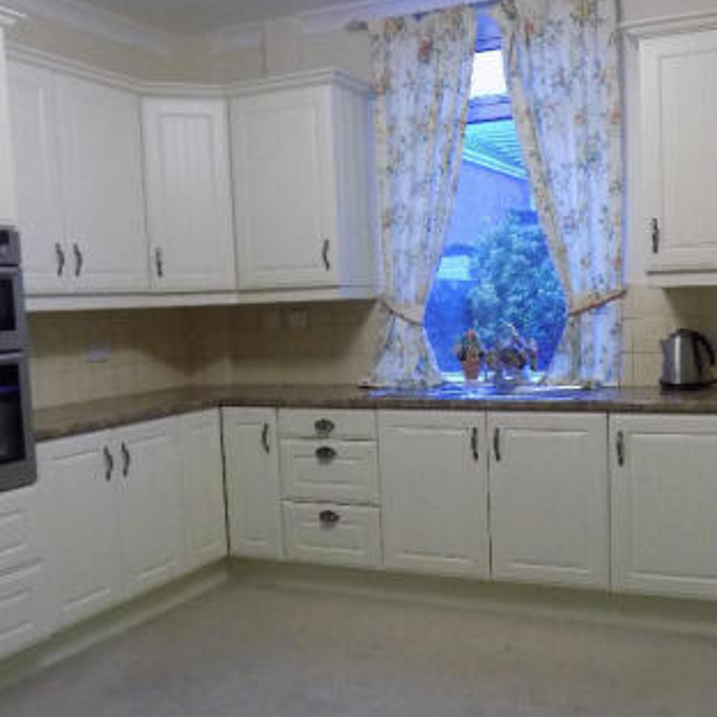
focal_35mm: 38
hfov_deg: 43.6
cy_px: 387
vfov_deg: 43.8
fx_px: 890
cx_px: 431
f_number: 3.1
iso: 400
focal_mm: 4
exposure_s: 1/20
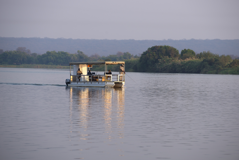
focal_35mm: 206
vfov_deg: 6.7
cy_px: 80
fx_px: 1368
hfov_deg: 10.0
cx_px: 121
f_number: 4.8
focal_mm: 200
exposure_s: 1/500
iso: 200
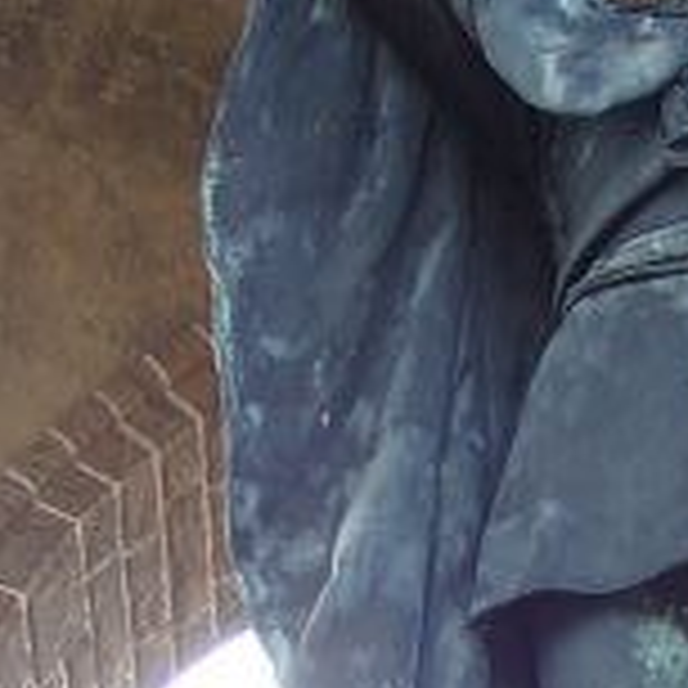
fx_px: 3530
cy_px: 571
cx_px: 800
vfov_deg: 11.1
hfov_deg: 11.0
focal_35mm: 157
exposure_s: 1/65.8
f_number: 2.8
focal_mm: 7.13
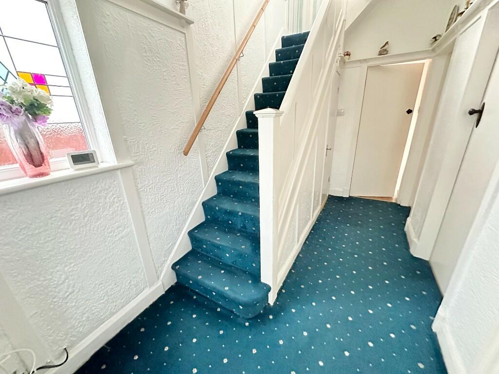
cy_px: 187
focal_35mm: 14
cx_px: 250
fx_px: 202
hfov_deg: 102.1
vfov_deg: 85.7
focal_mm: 2.22
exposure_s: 1/60
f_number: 2.2
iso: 1000
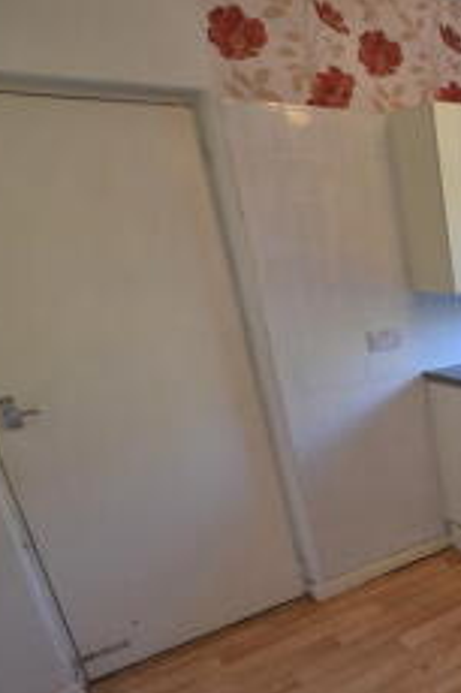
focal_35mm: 31
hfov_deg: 31.0
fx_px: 596
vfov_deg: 59.3
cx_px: 624
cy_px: 447
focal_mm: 10
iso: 100
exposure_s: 1/30
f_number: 3.5
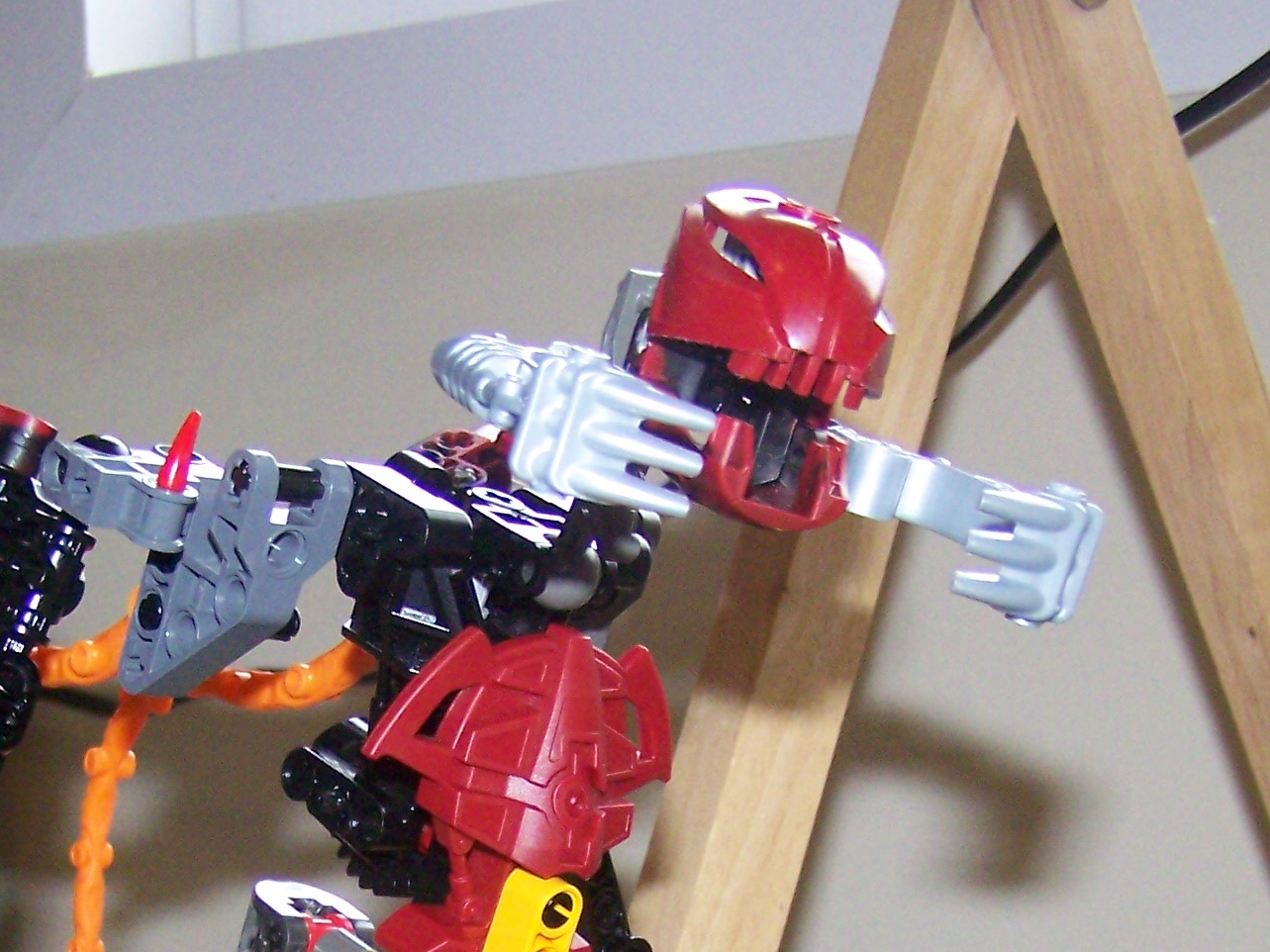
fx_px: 3338
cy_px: 1095
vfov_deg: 15.7
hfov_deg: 21.5
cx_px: 445
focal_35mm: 91
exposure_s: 1/100
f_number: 2.8
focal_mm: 6.3
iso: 200
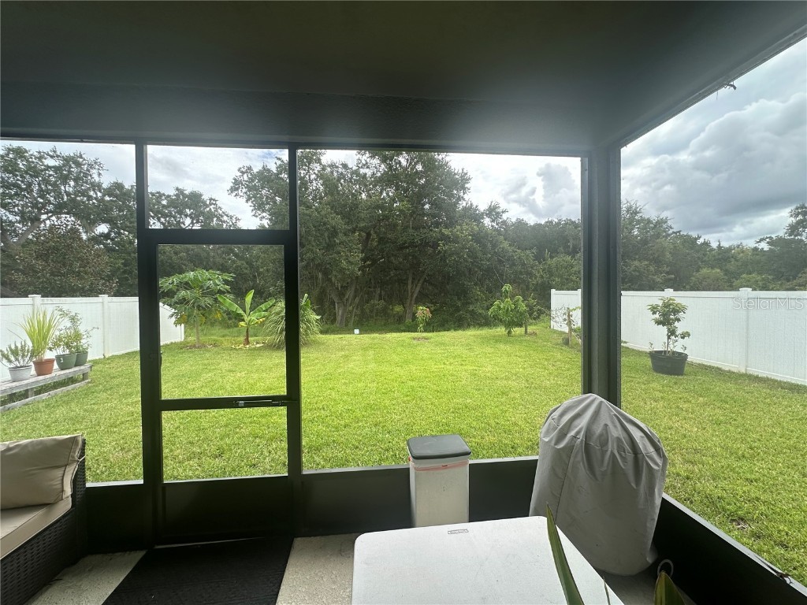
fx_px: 326
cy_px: 302
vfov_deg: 85.7
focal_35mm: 14
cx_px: 404
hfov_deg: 102.1
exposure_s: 1/410
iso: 40
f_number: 2.2
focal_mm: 2.22
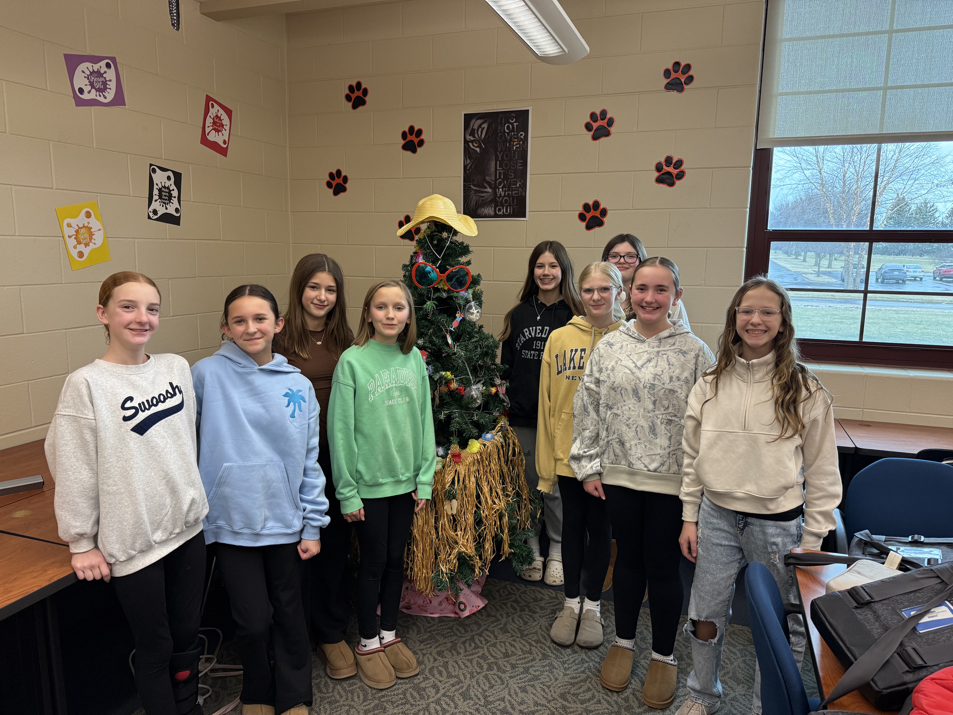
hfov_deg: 71.6
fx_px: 661
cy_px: 358
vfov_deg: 56.8
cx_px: 476
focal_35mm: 24
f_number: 1.78
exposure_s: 1/120
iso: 250
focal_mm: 6.76
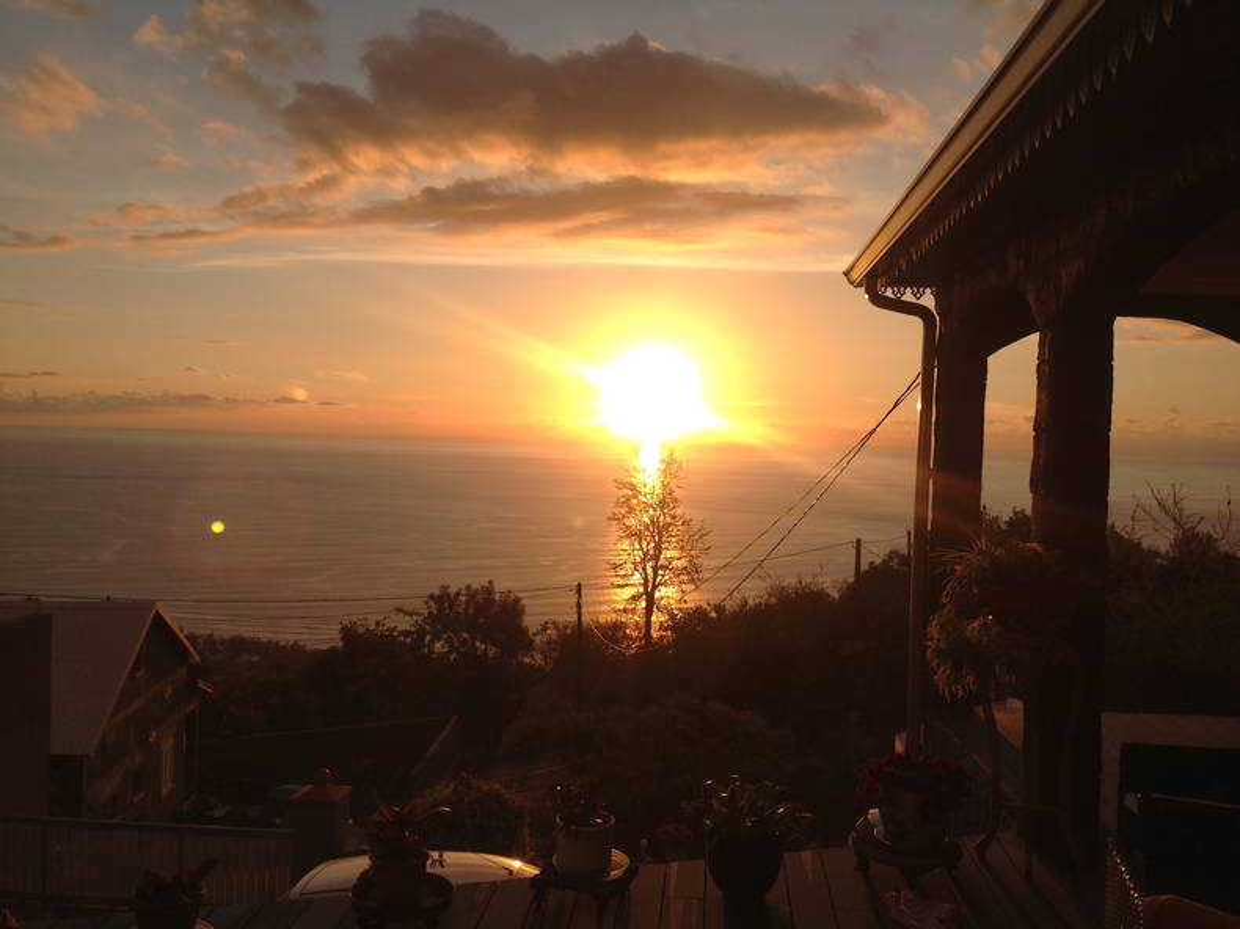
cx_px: 620
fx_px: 1253
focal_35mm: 35
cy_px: 464
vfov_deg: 40.7
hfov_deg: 52.6
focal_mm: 4.28
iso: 50
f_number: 2.4
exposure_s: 1/1779
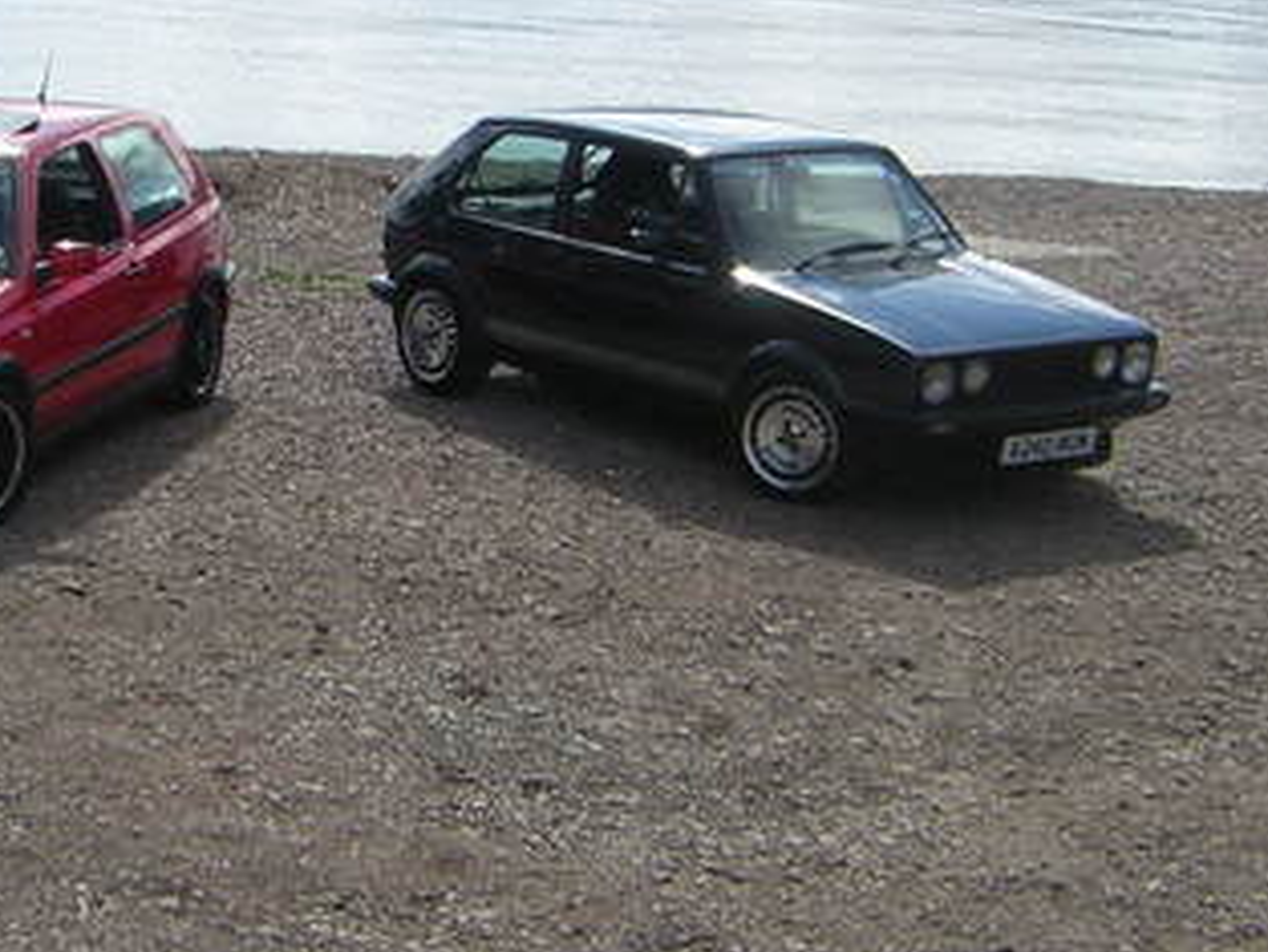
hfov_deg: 21.6
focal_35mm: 90
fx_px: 3298
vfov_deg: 16.4
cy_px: 312
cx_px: 344
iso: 100
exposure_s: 1/282
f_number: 5.8
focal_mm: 6.1
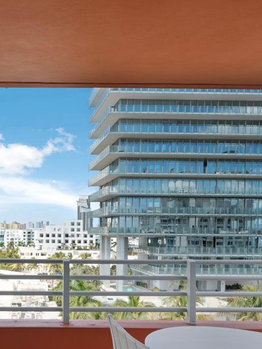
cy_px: 232
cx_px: 23
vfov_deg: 58.6
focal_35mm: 30
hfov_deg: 42.6
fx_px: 303
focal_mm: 13
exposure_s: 1/6
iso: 100
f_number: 14
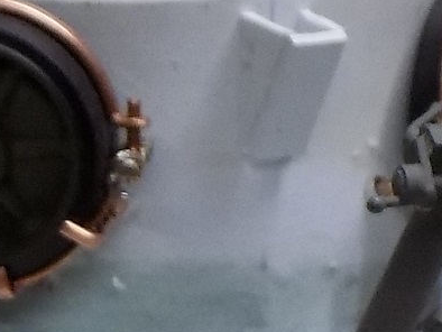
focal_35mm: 268
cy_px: 747
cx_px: 164
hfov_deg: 7.4
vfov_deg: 5.4
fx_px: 3424
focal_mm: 7.3
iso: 180
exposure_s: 1/30
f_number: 3.6
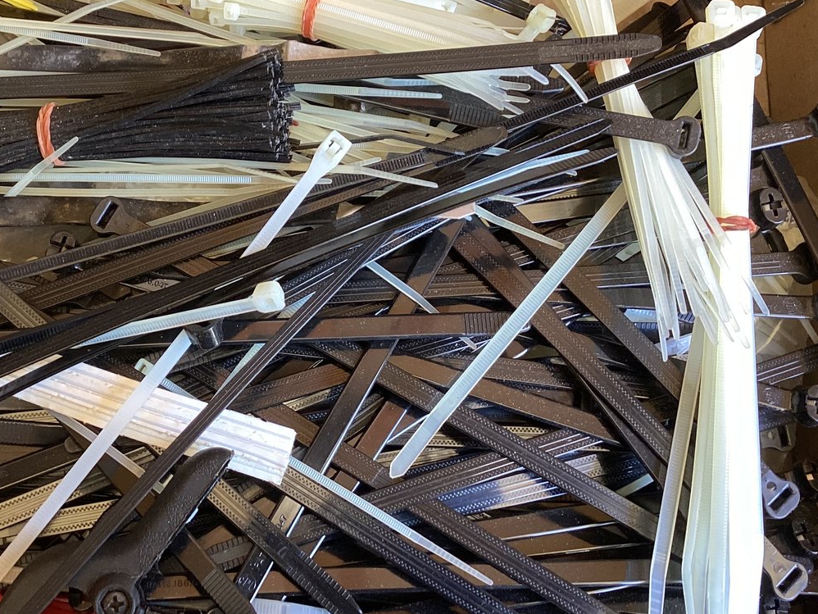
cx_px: 257
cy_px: 231
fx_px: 1111
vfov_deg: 30.8
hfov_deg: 39.8
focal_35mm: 47
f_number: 2.4
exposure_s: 1/50
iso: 80
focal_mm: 3.3
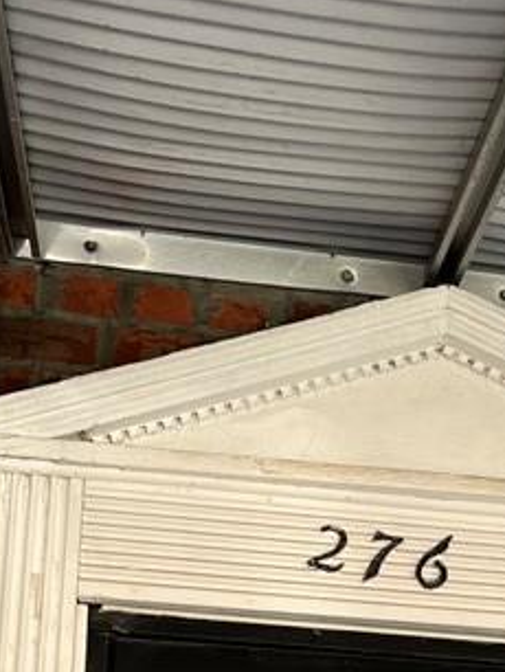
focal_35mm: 87
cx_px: 573
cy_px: 784
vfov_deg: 21.1
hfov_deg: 16.4
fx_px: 1690
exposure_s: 1/122
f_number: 1.6
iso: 40
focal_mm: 5.1
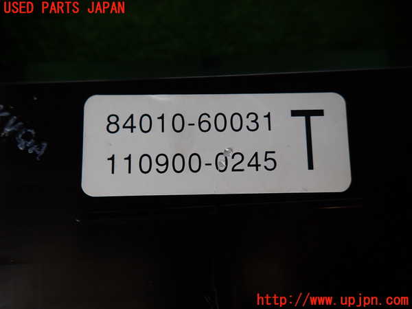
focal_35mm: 25
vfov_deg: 54.9
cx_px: 206
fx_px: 298
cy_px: 154
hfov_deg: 69.4
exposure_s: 1/100
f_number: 2
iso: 100
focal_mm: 4.5
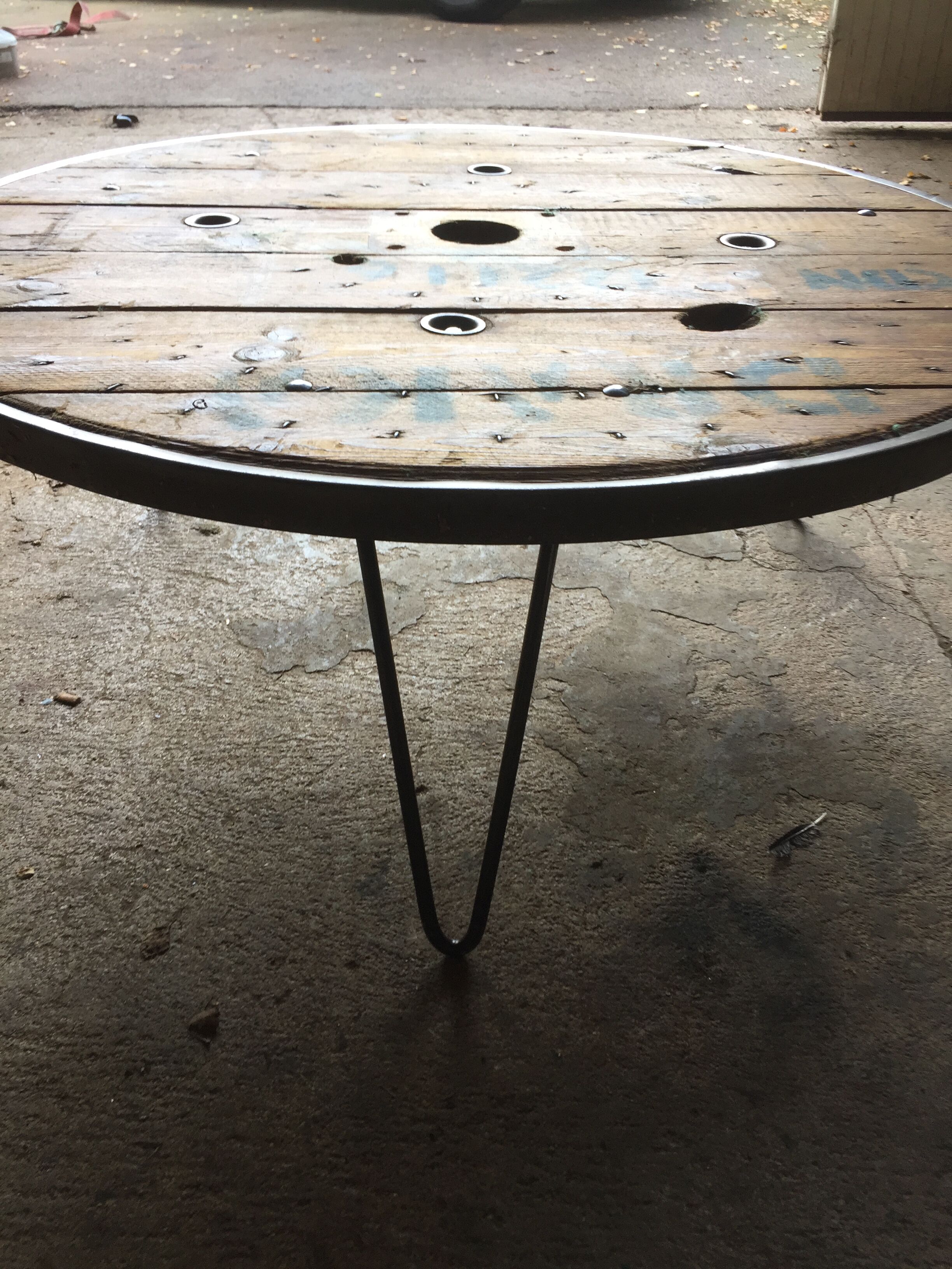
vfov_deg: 61.7
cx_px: 476
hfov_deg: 48.2
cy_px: 634
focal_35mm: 29
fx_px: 1063
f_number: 2.2
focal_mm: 4.15
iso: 50
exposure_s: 1/100
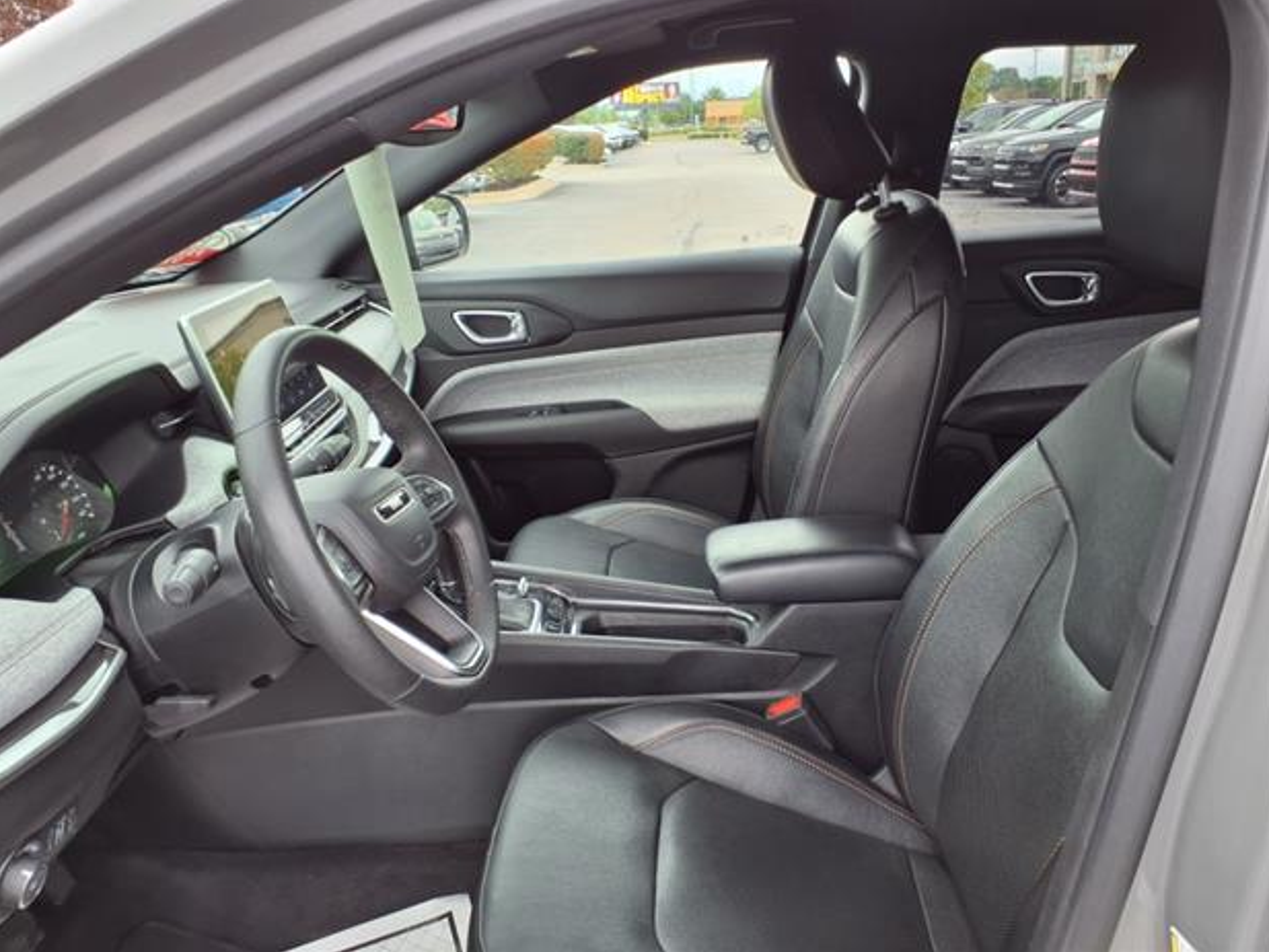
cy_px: 461
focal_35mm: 28
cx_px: 621
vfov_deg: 49.8
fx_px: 1027
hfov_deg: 63.4
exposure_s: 1/120
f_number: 1.9
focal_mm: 3.58
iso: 40
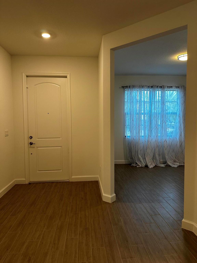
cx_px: 98
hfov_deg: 56.8
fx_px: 182
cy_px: 132
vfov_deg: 71.6
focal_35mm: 24
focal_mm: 6.86
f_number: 1.78
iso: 200
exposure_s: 1/120
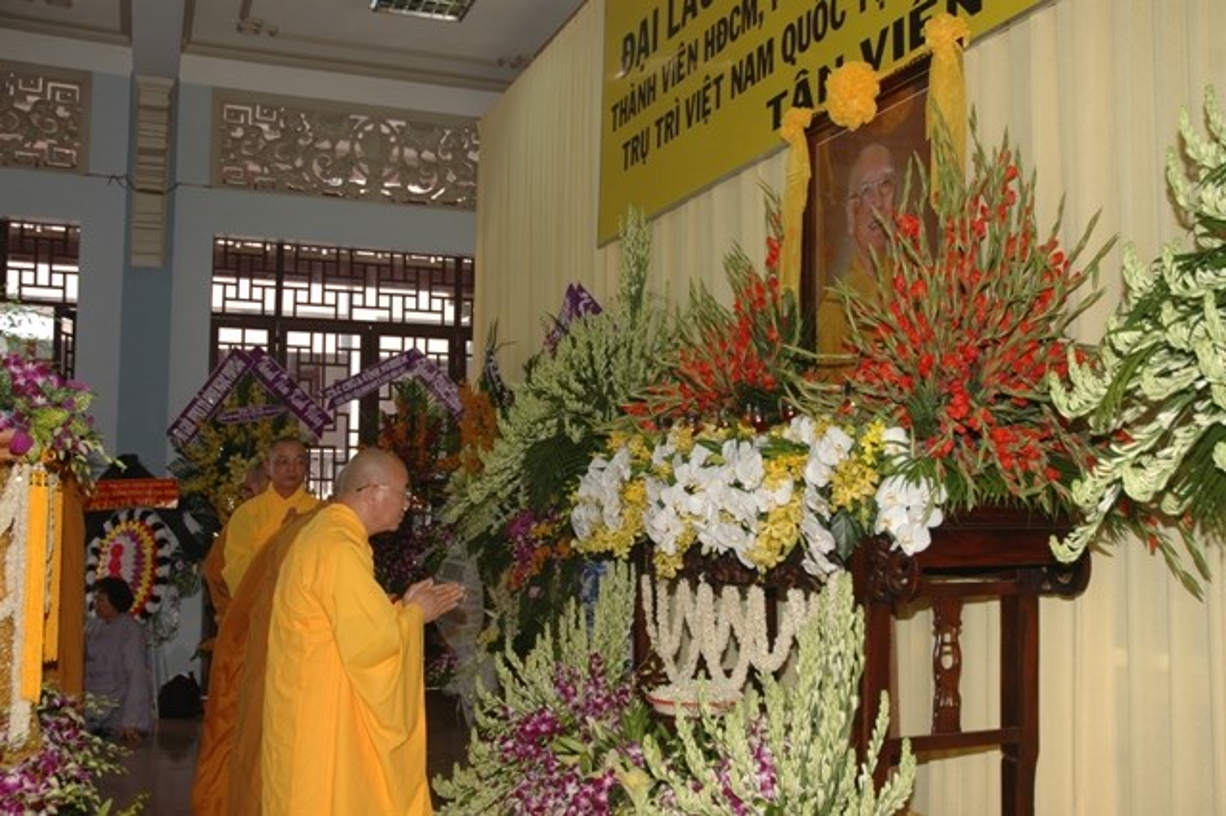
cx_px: 613
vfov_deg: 35.5
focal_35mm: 38
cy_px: 408
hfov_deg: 51.3
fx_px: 1276
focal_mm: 25
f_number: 4
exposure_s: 1/60
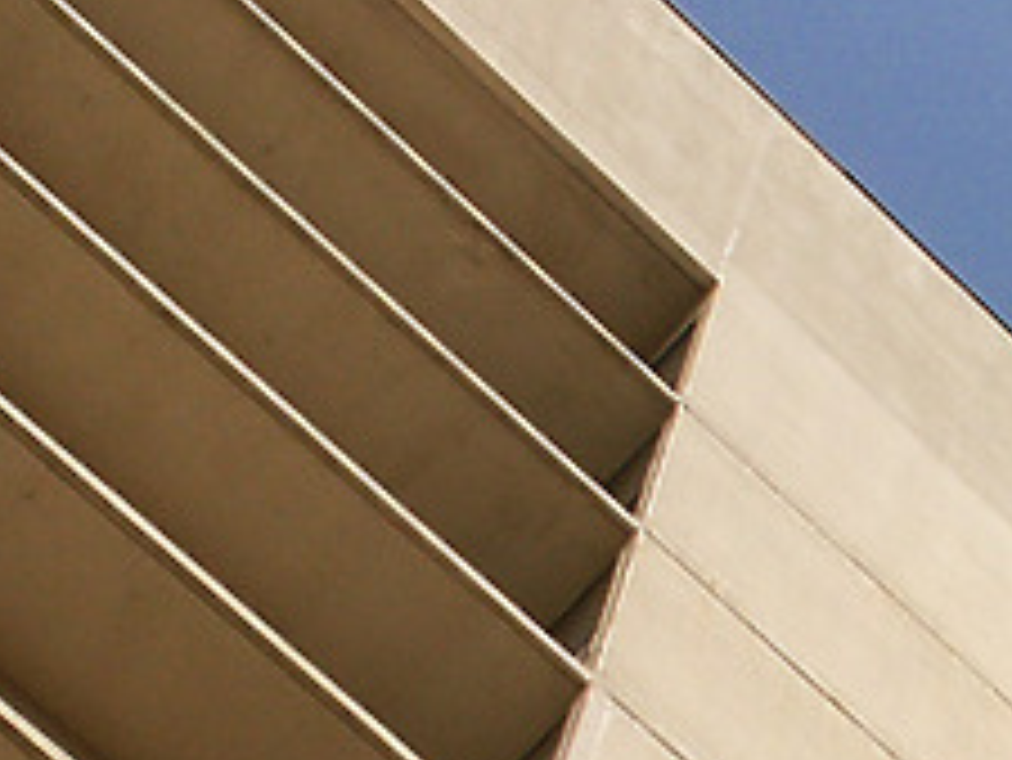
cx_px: 1138
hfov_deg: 13.8
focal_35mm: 140
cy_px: 1477
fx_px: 4095
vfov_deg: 9.9
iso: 64
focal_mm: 7.18
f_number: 6.7
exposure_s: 1/500
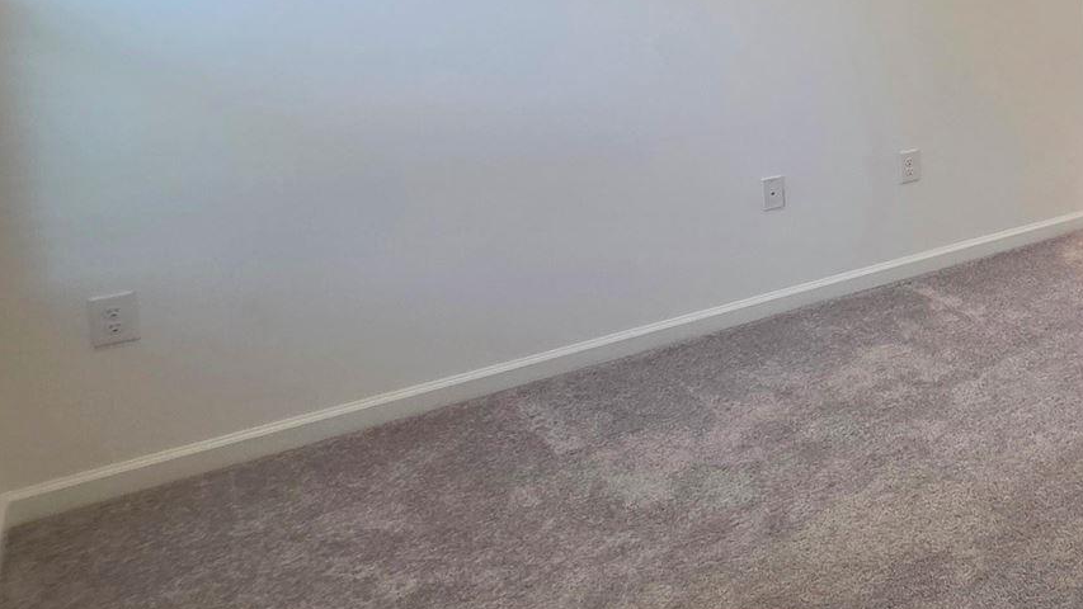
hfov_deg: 43.4
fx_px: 976
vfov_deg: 32.5
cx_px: 1218
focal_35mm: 34
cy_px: 34
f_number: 1.9
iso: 160
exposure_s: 1/120
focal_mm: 2.2
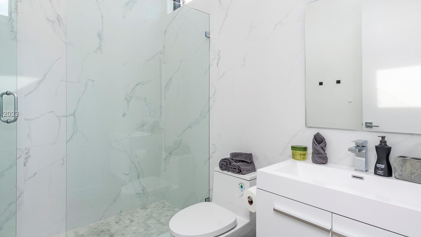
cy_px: 114
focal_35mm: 20
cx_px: 180
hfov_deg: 86.0
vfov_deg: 55.9
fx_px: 223
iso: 320
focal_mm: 15
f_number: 8
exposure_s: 1/100
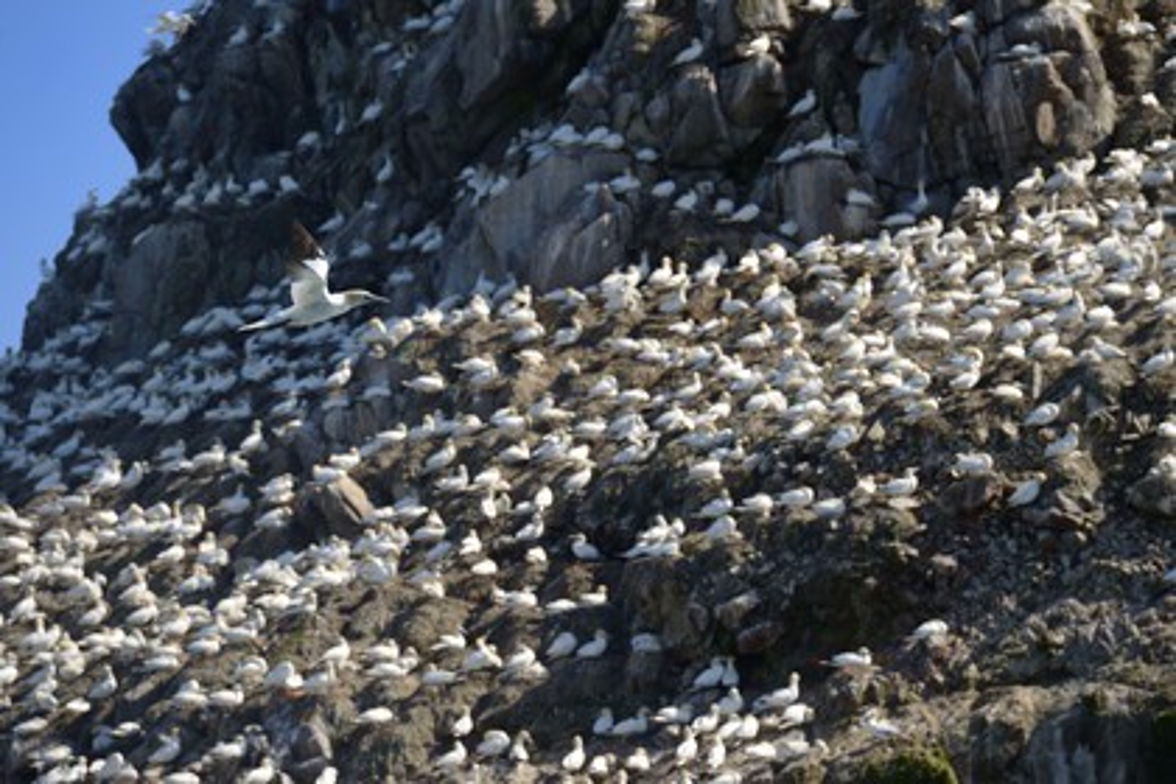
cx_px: 588
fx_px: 6533
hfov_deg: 10.3
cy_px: 392
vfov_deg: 6.9
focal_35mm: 200
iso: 400
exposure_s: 1/1600
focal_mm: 200
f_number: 7.1
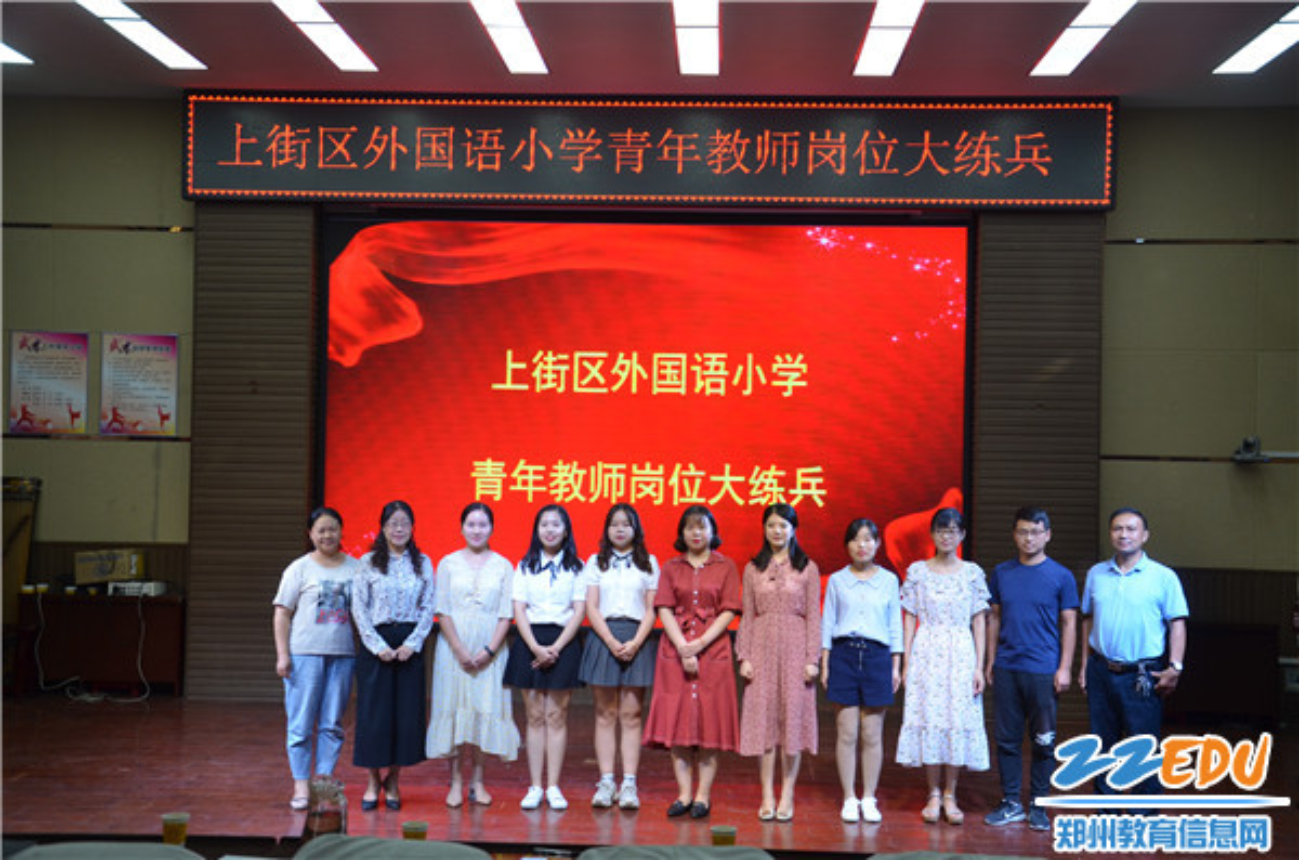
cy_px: 430
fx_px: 1512
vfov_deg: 31.7
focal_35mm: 42
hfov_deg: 46.5
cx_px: 650
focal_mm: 28
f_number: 4.2
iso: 400
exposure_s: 1/80
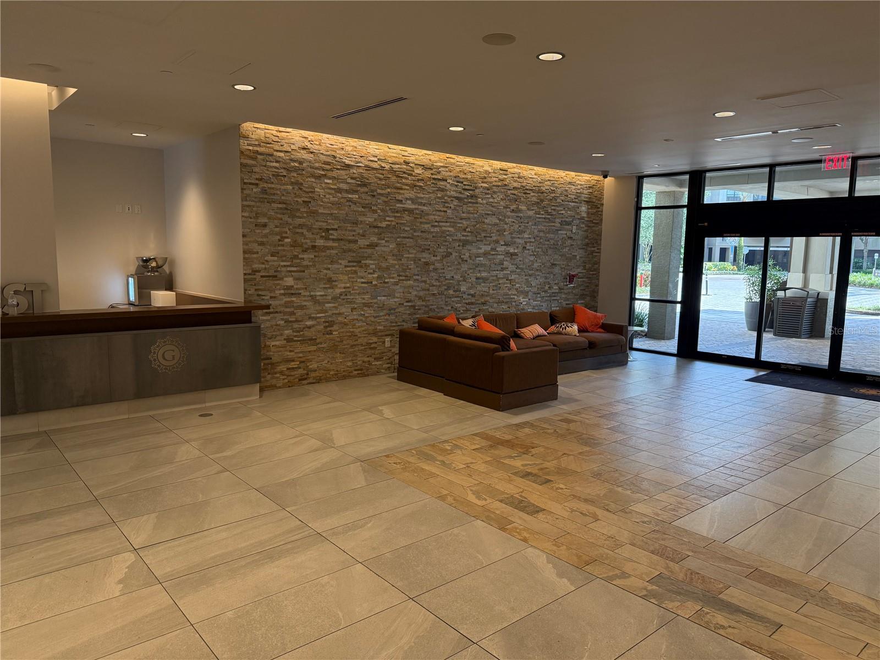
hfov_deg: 71.6
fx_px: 610
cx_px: 440
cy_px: 330
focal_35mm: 24
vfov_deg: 56.8
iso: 200
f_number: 1.78
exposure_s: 1/128
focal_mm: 6.76
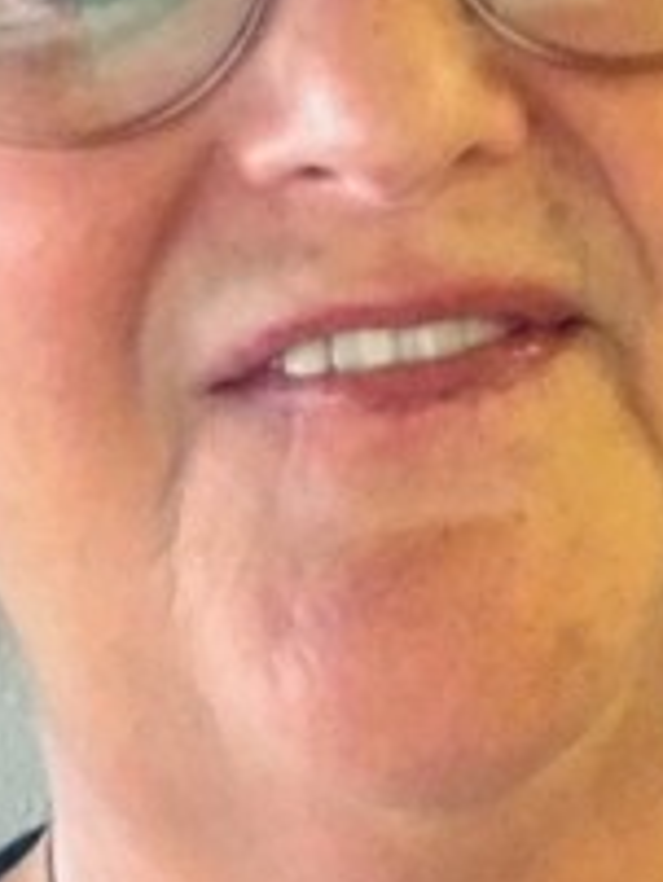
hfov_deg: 19.1
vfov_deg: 24.4
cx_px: 283
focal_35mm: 77
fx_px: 1964
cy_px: 39
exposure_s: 1/15
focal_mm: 2.65
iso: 160
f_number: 2.2
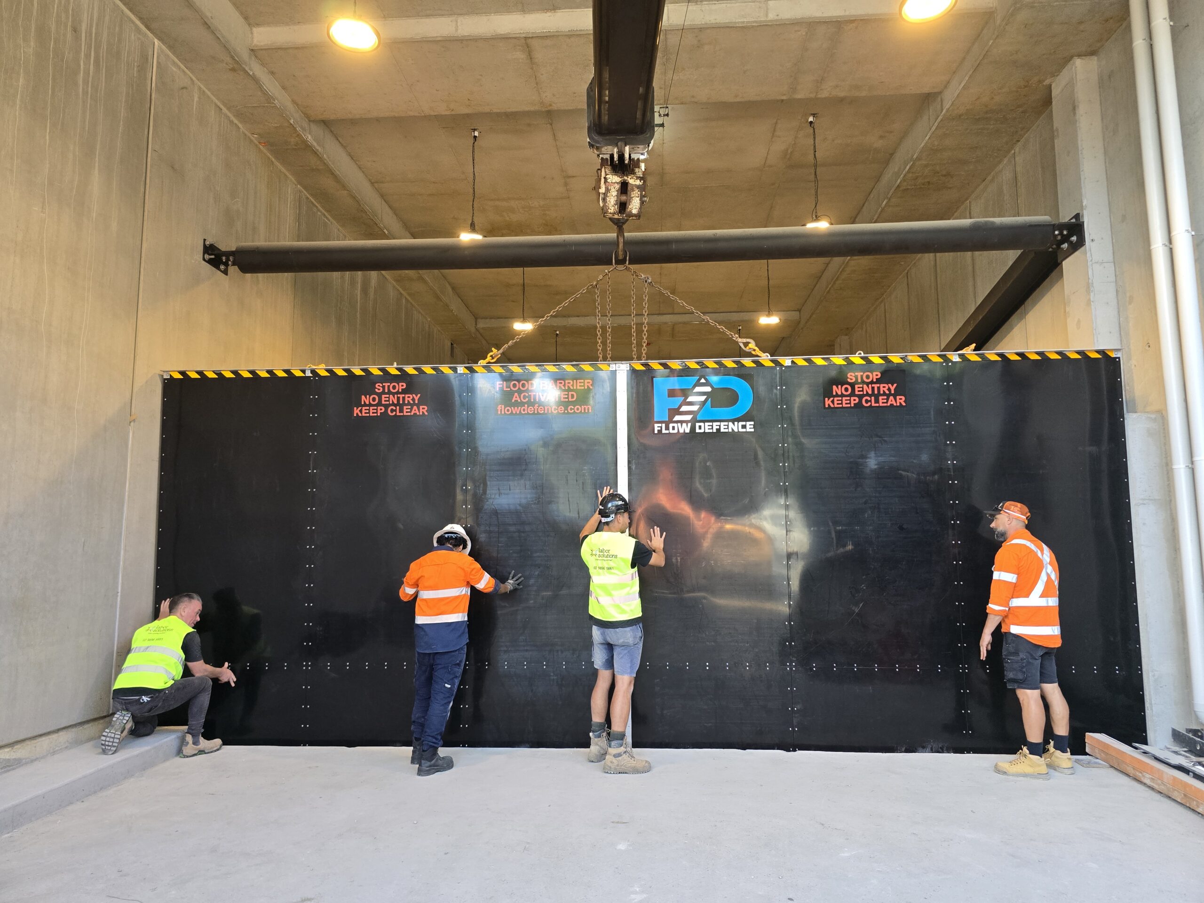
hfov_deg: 73.9
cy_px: 452
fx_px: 800
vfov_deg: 58.9
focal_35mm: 23
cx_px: 602
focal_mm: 6.3
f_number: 1.7
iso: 125
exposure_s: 1/180
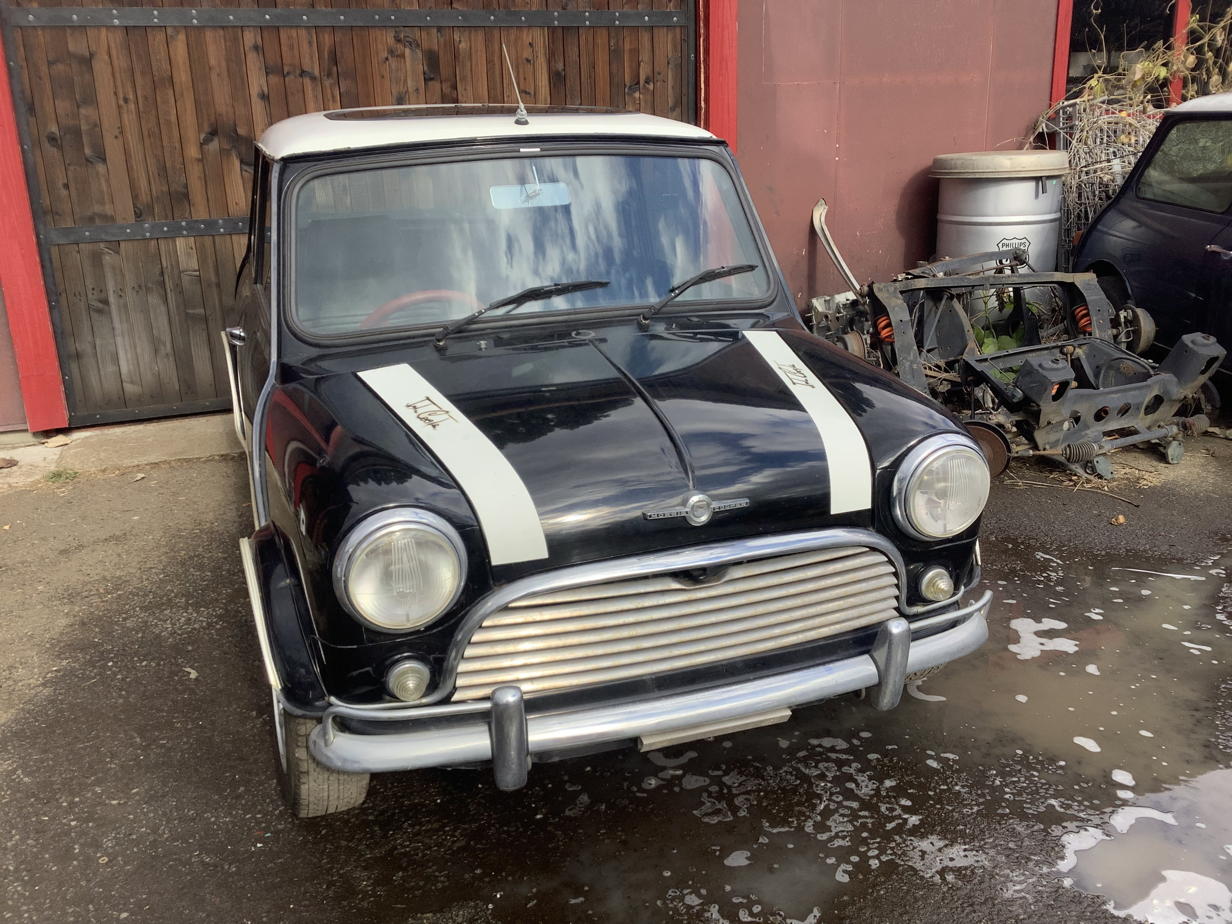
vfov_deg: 45.4
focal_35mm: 31
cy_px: 462
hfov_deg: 58.4
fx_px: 1103
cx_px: 616
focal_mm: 3.3
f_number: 2.4
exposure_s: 1/397
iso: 25
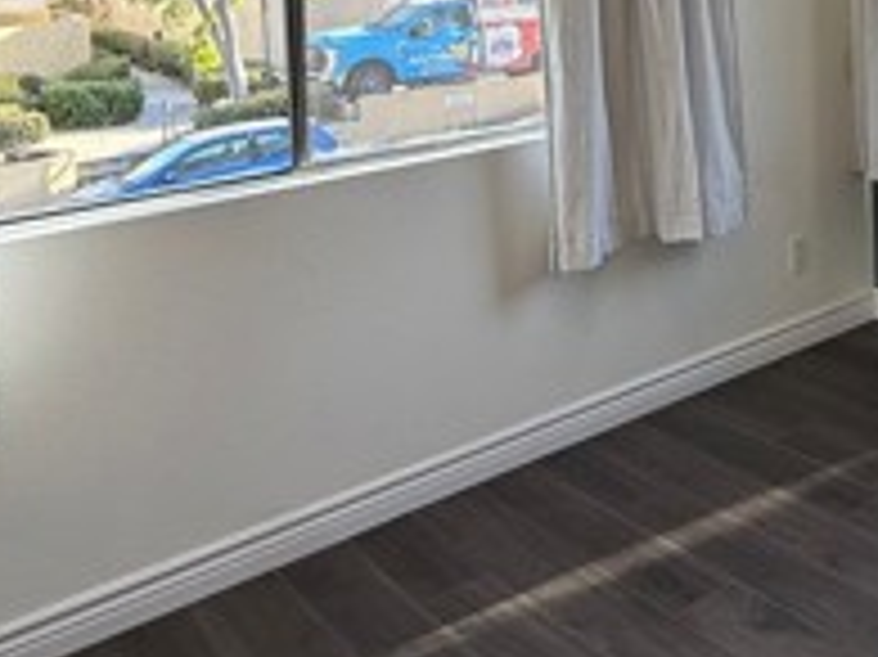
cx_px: 765
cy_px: -90
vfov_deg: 28.2
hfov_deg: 38.8
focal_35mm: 46
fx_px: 1166
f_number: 2.2
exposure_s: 1/145
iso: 64
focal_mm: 2.22
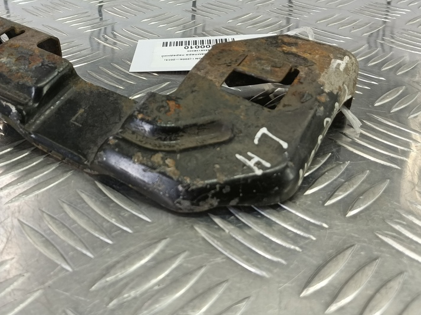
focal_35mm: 33
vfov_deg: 42.1
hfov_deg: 54.4
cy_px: 94
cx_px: 147
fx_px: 401
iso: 137
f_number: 1.6
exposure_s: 1/50
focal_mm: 4.11
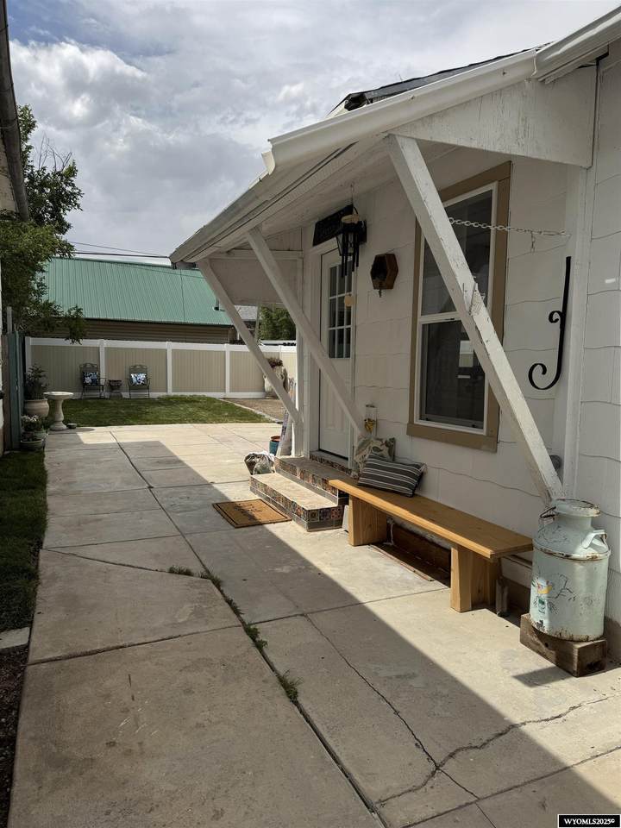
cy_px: 414
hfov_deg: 56.8
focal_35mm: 24
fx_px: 574
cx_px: 310
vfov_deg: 71.6
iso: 80
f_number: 1.78
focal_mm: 6.76
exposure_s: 1/7937
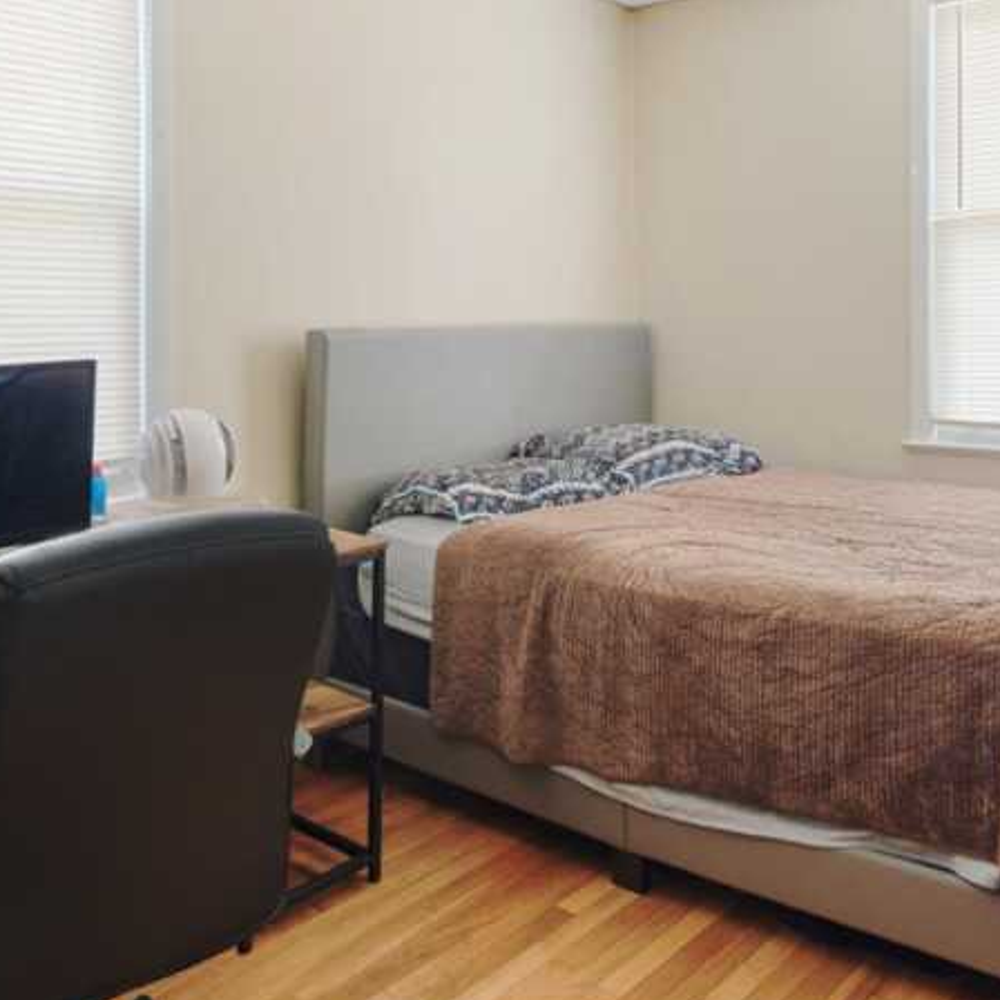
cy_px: 364
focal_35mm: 33
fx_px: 1079
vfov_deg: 49.2
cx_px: 509
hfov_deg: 49.7
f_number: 9
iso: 250
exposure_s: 2
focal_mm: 17
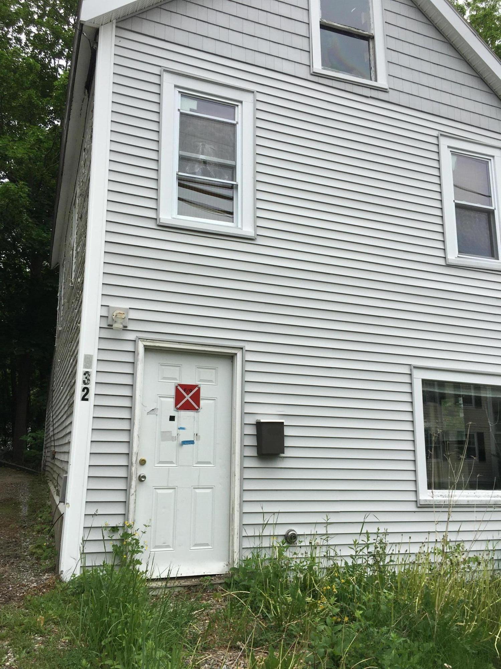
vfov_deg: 61.7
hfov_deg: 48.2
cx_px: 250
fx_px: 560
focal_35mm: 29
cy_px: 334
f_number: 2.2
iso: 25
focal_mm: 4.15
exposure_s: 1/712
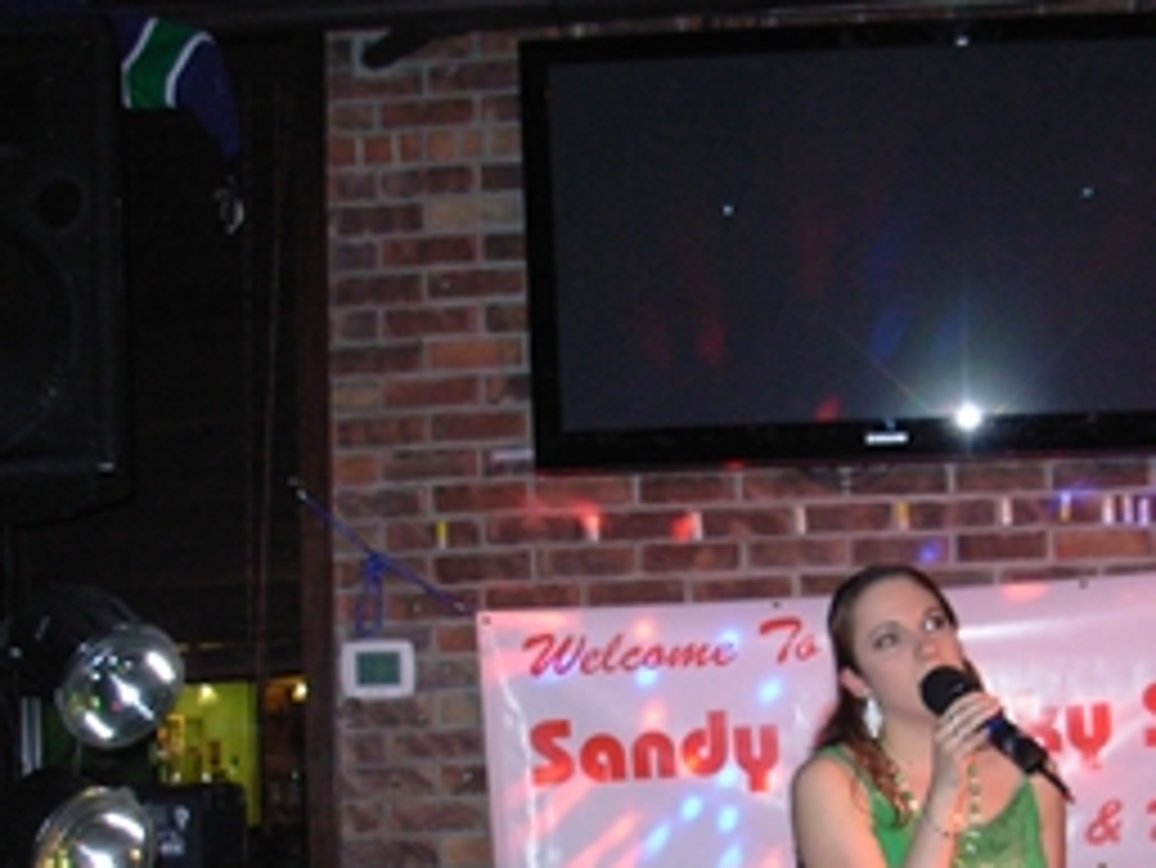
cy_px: 801
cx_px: 778
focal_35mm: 71
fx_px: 2372
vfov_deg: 20.3
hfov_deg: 27.2
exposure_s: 1/71.8
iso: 112
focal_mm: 6.3
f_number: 2.9
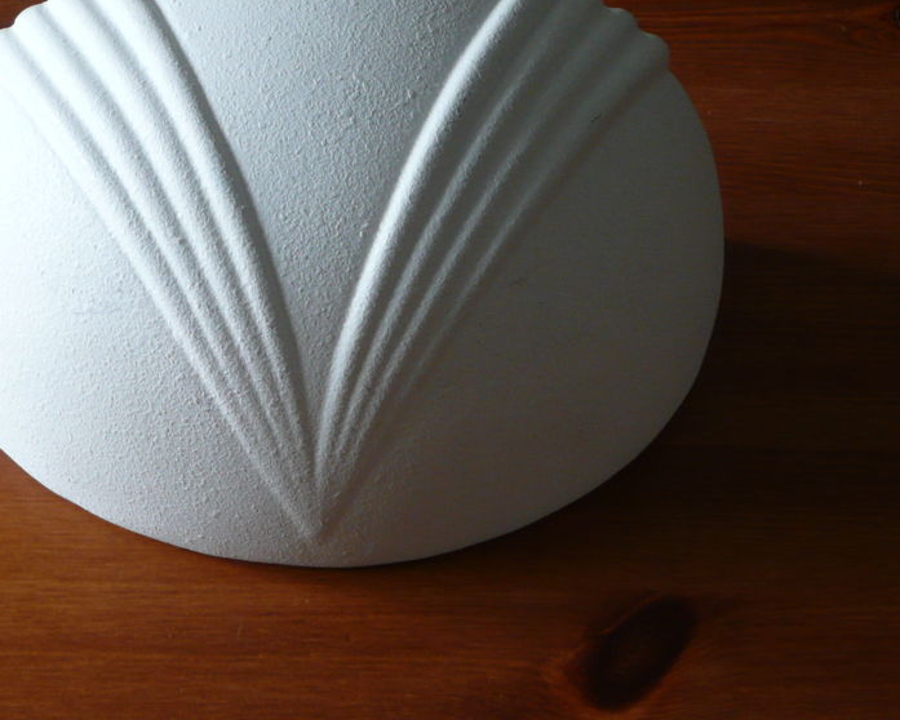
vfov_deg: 19.9
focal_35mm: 77
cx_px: 263
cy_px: 275
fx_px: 2052
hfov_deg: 24.6
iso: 160
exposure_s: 1/30
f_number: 4.3
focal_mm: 9.1
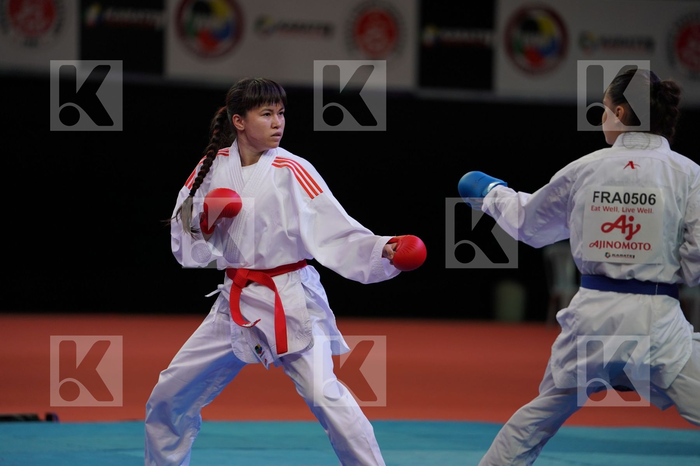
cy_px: 233
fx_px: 3889
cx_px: 350
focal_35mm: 200
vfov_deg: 6.9
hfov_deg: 10.3
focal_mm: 200
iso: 500
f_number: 2.8
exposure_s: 1/1000
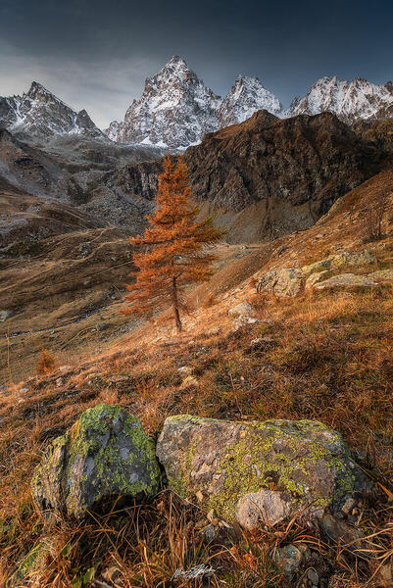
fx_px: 245
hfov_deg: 77.4
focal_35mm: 15
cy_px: 294
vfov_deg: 100.3
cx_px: 196
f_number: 3.5
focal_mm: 10
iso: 100
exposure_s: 1/250
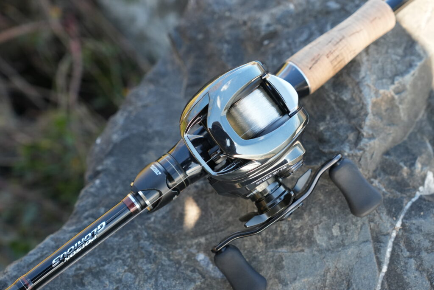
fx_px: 723
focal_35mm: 60
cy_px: 145
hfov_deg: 33.4
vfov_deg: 22.6
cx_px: 217
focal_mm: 40
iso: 1250
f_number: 4
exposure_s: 1/160
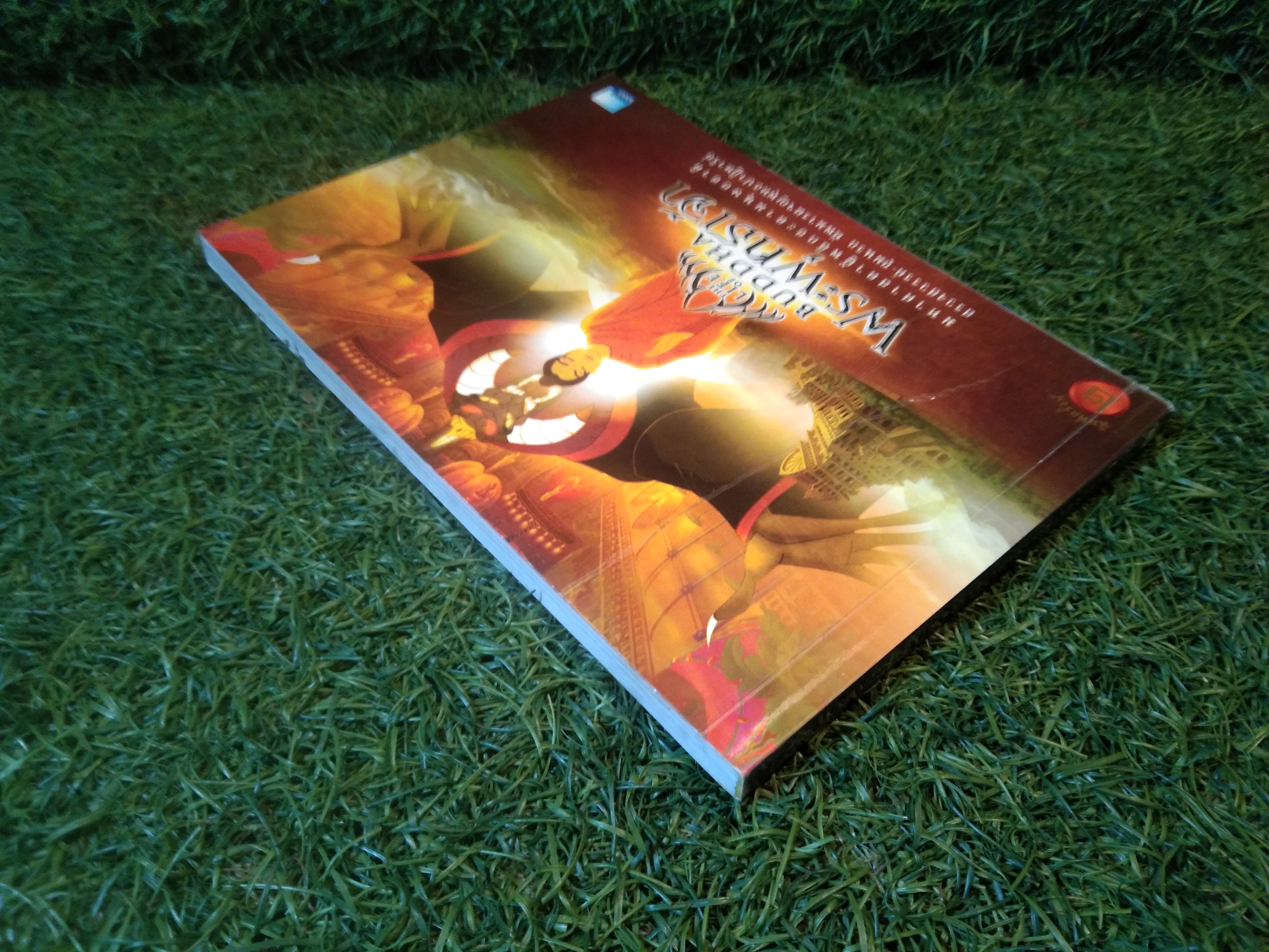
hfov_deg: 60.0
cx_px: 634
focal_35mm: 30
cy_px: 476
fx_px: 1100
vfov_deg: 46.8
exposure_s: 1/20
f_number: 2.2
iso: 534
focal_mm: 3.65
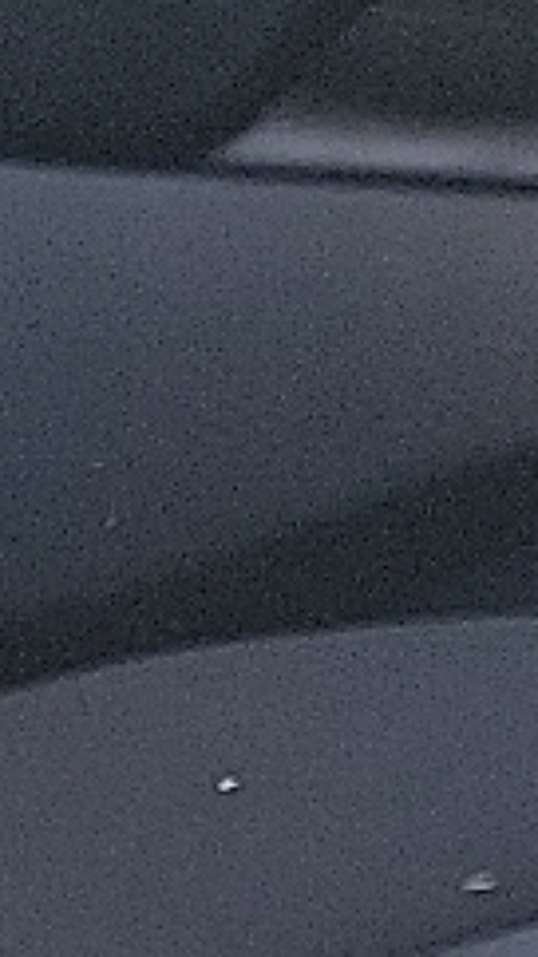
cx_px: -926
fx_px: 4746
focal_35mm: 187
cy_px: 1882
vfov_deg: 10.6
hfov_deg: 6.1
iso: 112
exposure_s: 1/59.2
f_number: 1.8
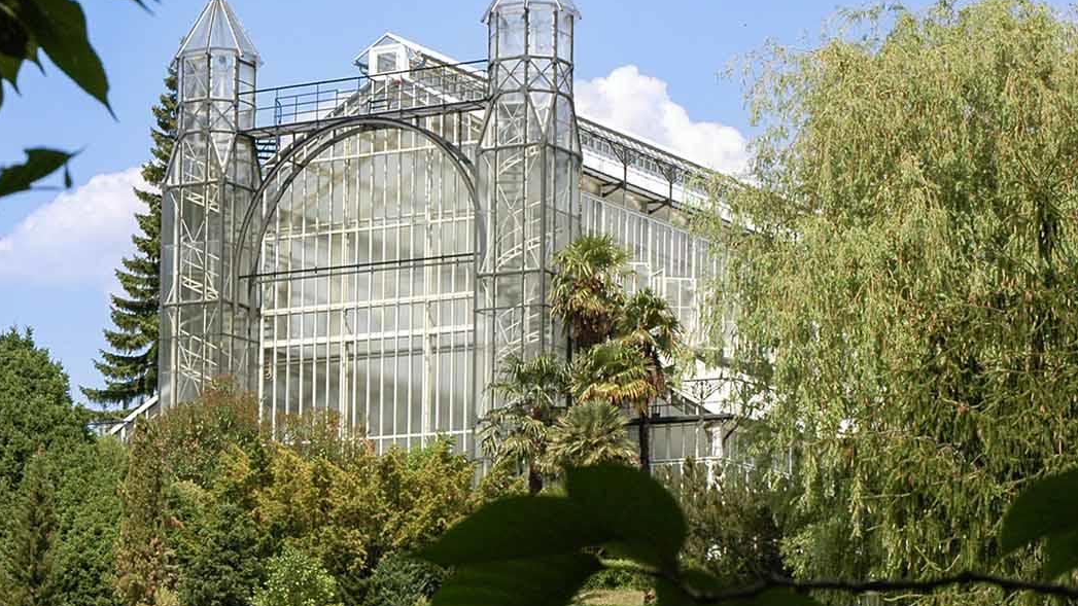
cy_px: 531
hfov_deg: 17.8
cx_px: 302
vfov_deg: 10.1
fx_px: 3430
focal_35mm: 120
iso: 200
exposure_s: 1/320
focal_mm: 40
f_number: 9
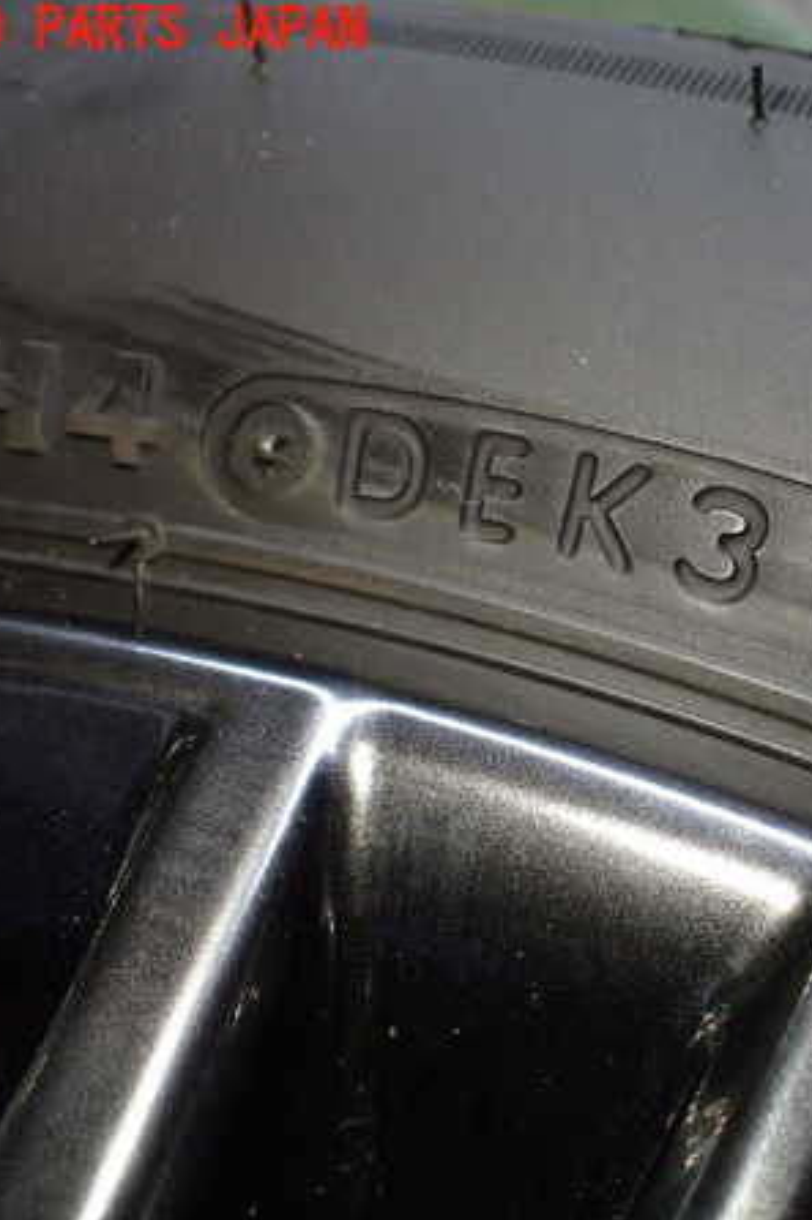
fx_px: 1422
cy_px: 613
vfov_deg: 46.4
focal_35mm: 42
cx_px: 689
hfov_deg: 30.8
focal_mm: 5.4
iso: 400
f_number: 2.3
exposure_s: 1/125
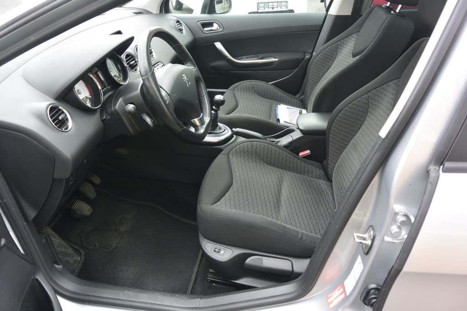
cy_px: 156
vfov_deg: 47.9
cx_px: 234
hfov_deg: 67.4
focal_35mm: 27
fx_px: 350
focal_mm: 10
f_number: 3.5
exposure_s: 1/100
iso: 160
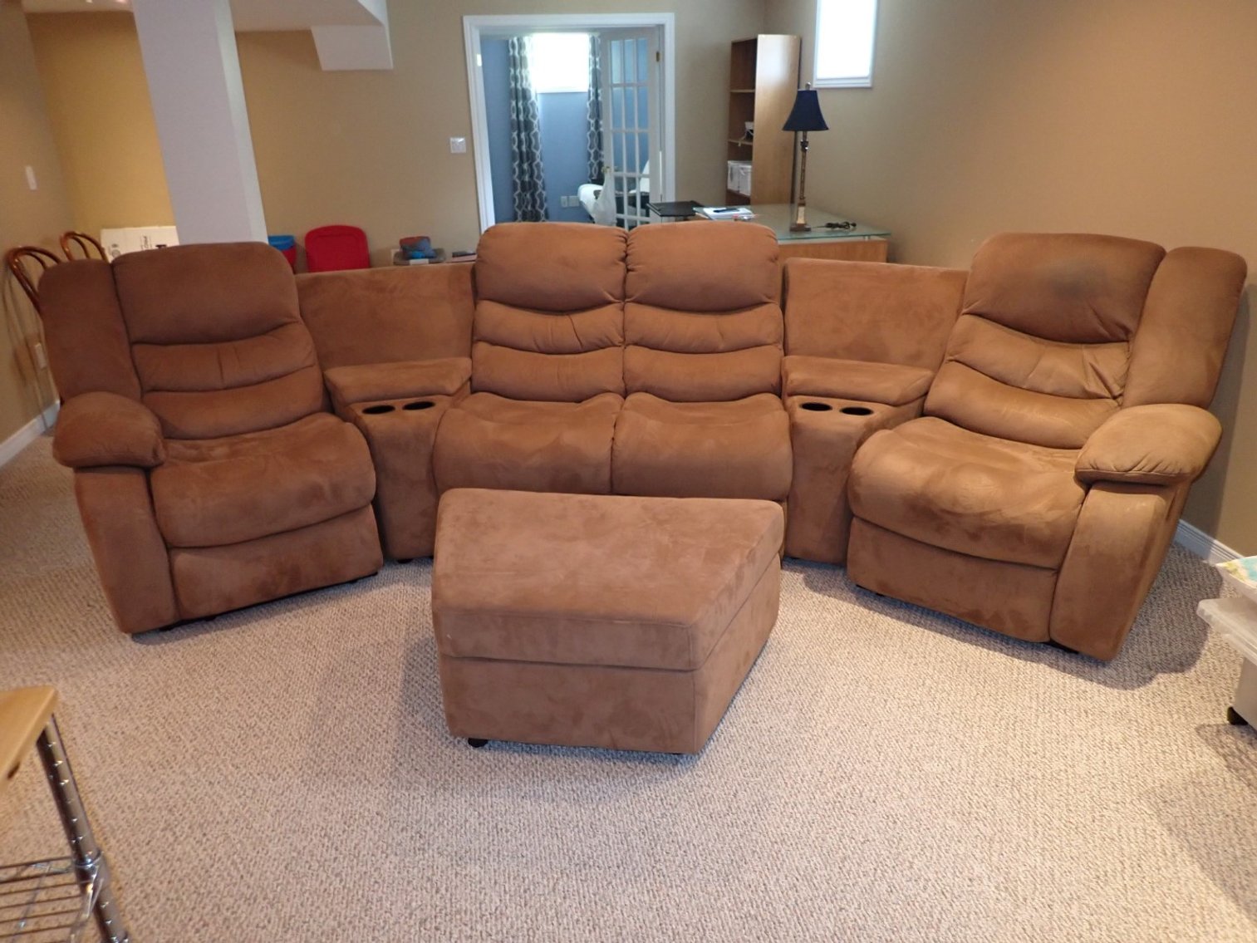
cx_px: 628
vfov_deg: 54.9
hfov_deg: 69.4
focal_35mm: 25
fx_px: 908
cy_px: 472
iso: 400
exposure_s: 1/30
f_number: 2
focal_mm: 4.5
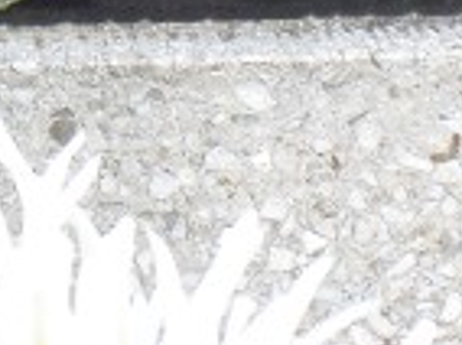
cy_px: -283
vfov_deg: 12.8
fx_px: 1386
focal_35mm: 104
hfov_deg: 18.5
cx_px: 13
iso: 100
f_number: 3.5
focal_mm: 4.1
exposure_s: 1/60
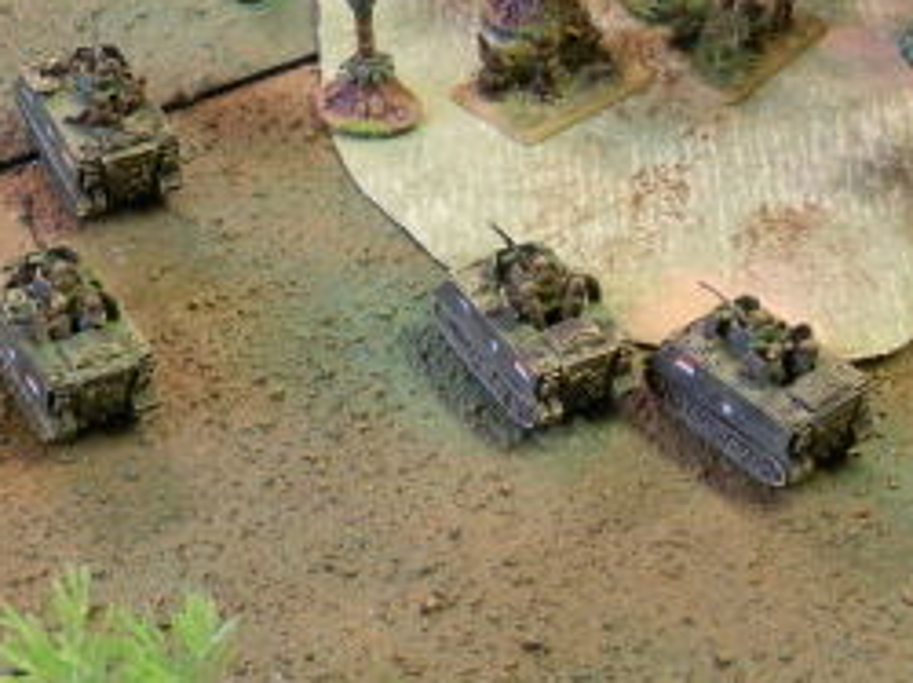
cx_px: 530
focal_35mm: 131
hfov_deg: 15.1
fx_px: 3452
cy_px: 256
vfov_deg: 11.3
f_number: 3.7
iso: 250
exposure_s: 1/8
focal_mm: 10.99
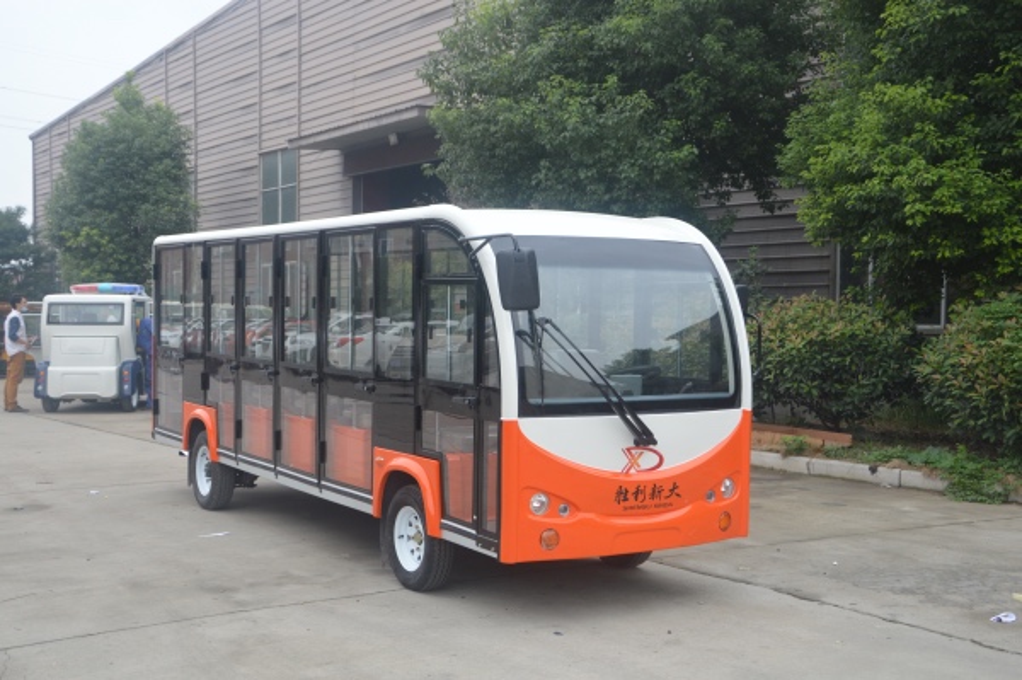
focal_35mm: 45
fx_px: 1276
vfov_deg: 29.8
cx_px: 511
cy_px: 340
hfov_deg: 43.6
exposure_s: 1/125
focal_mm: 30
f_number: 5.6
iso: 360
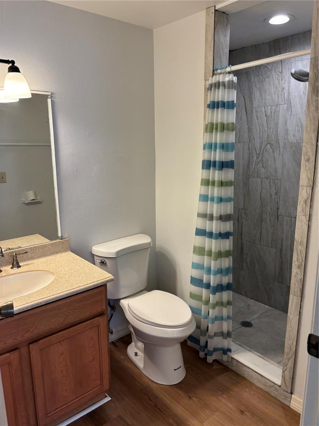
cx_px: 160
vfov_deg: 67.3
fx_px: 319
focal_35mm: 26
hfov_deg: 53.1
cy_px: 213
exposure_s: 1/120
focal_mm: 5.96
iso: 100
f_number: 1.6
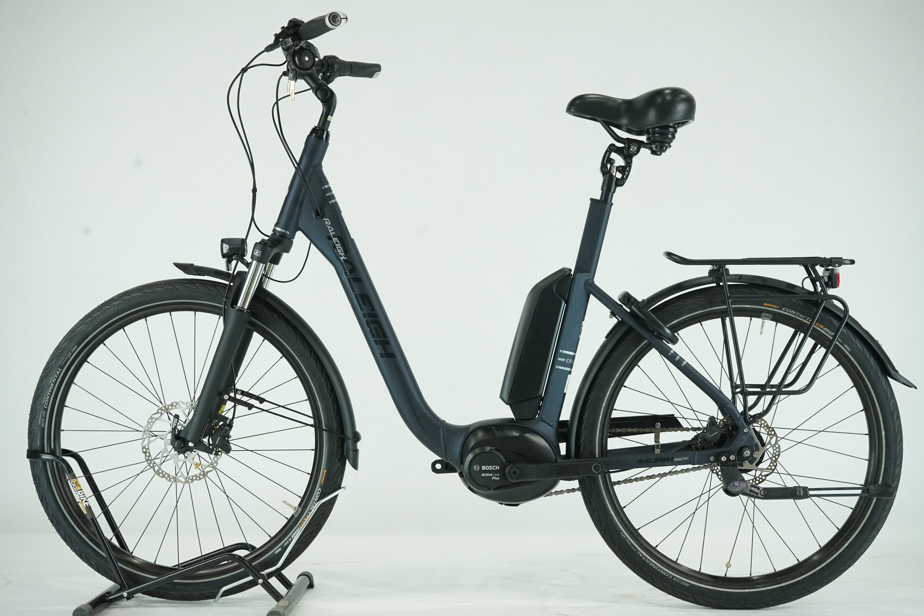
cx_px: 462
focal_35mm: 51
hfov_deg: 38.9
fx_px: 1309
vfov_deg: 26.5
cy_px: 308
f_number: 8
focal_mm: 51
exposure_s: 1/200
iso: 2500
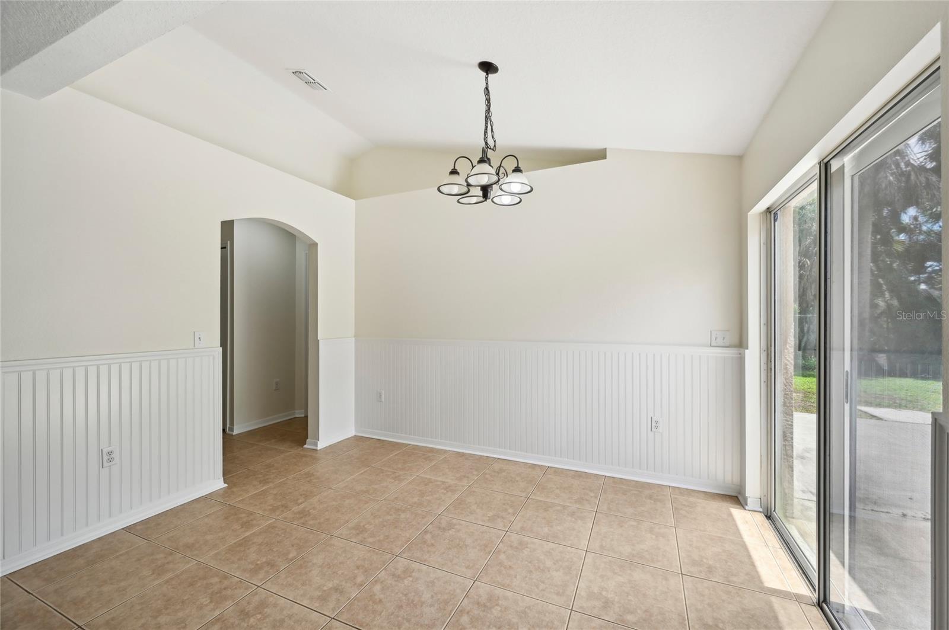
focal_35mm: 14
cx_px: 474
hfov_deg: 104.3
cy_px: 315
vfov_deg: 81.1
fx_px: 369
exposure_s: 1/400
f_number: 8
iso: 400
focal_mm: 14
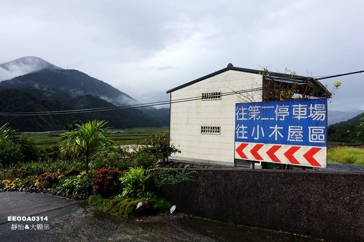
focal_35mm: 25
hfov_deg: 71.5
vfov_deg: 51.3
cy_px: 118
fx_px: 253
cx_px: 177
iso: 125
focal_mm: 8.8
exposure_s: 1/500
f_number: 5.6
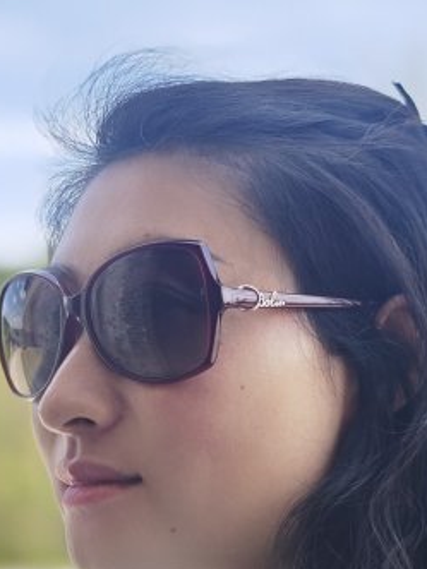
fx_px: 1480
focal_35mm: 90
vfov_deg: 21.6
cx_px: 225
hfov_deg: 16.4
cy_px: 402
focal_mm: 8.72
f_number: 1.63
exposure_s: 1/899
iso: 50
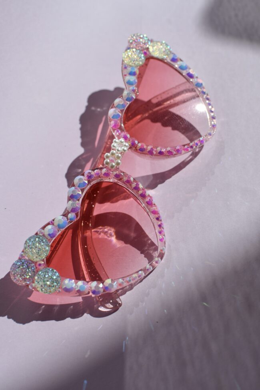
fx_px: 563
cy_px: 195
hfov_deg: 26.0
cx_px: 130
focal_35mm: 52
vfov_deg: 38.2
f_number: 5.6
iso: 160
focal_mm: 35
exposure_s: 1/2000
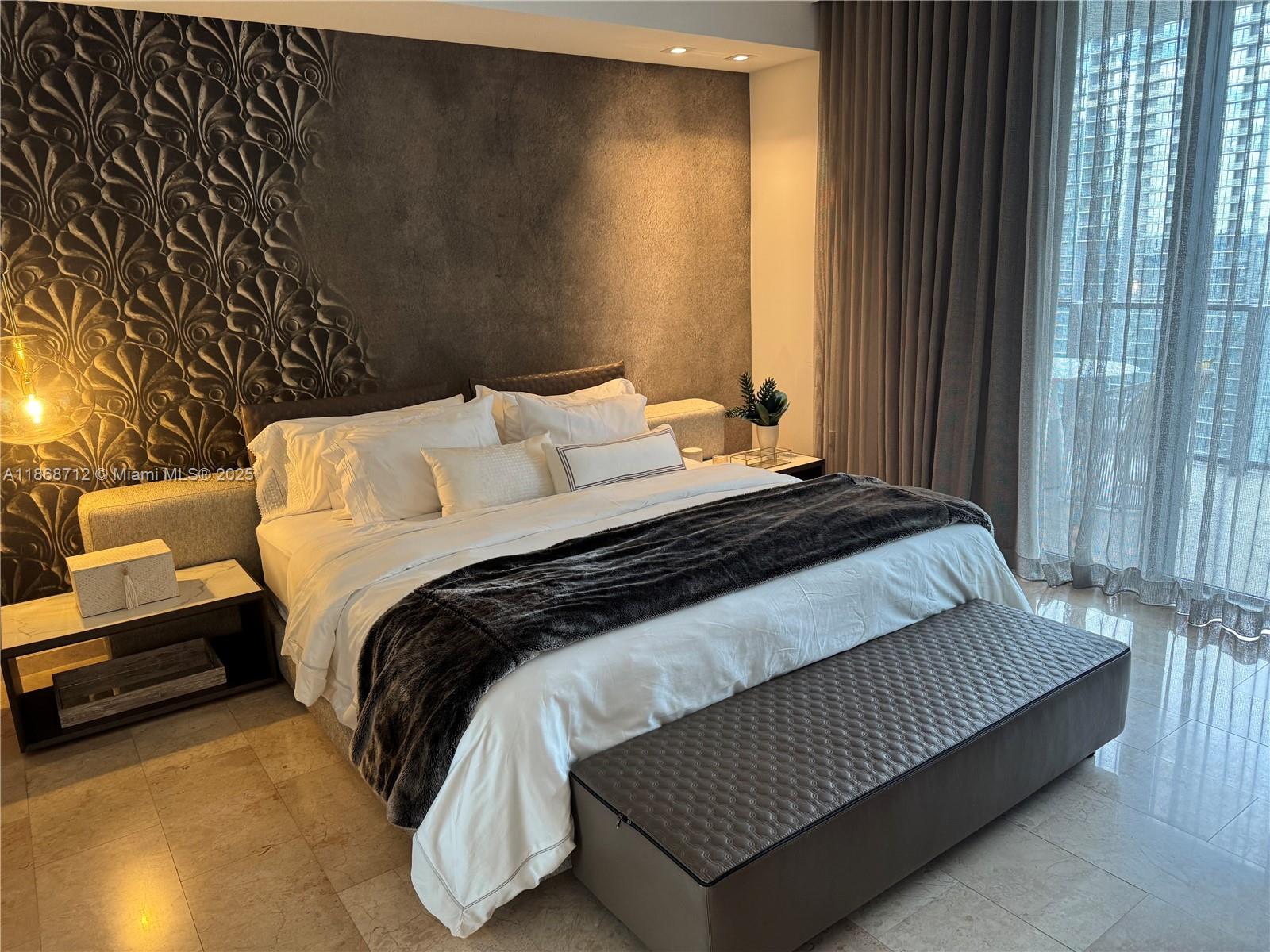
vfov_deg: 56.8
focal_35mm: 24
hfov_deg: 71.6
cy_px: 476
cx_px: 635
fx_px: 881
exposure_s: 1/60
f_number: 1.78
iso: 200
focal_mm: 6.76
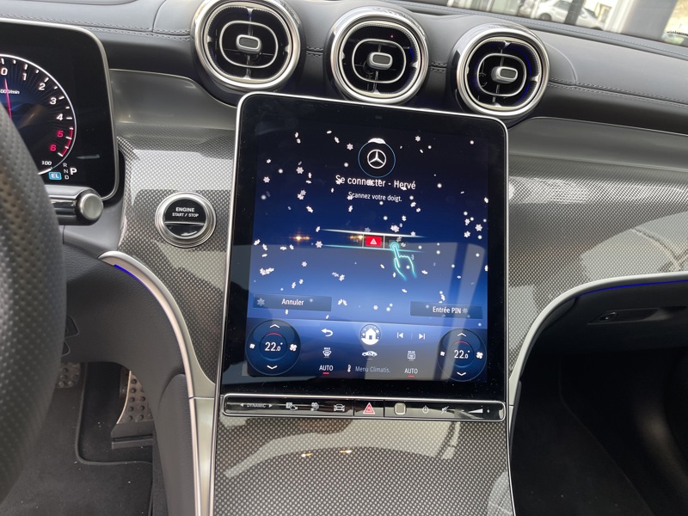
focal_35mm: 25
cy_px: 258
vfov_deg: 54.9
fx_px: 497
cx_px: 344
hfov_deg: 69.4
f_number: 1.6
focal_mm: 5.1
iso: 125
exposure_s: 1/107
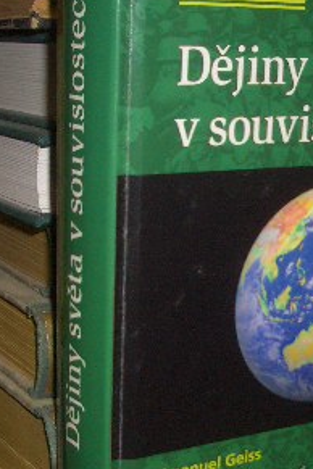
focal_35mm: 80
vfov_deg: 25.3
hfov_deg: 16.9
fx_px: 1043
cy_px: 290
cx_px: 252
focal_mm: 5.8
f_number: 2.6
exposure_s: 1/60
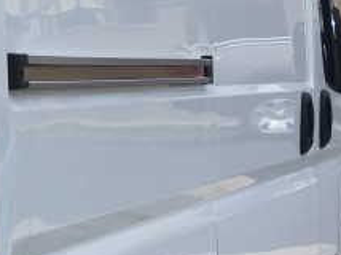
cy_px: 175
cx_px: -188
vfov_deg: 10.6
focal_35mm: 139
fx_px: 1368
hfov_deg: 13.3
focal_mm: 4.15
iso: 25
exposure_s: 1/810
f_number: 2.2
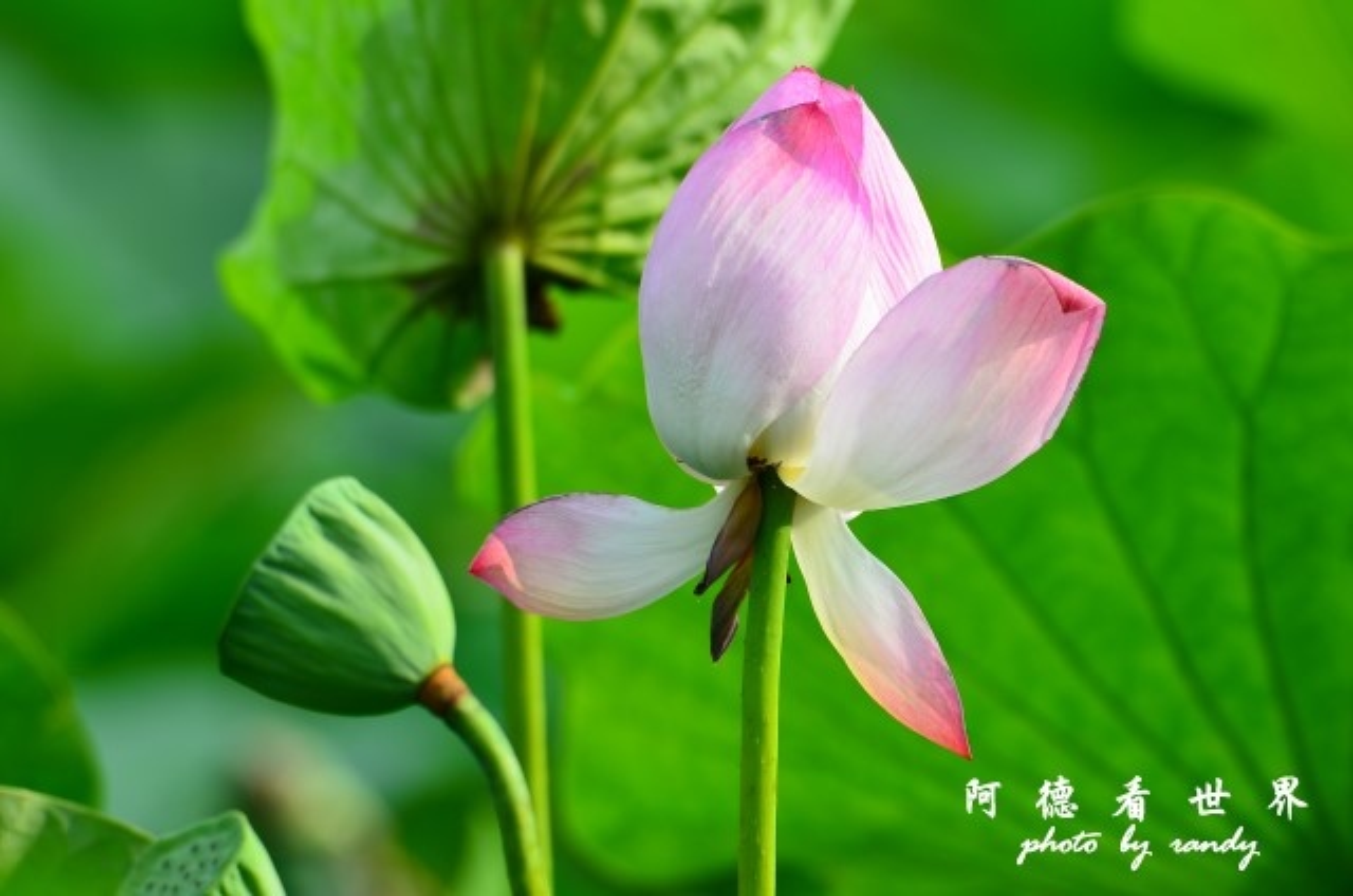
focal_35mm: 525
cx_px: 676
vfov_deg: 2.6
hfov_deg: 3.9
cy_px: 448
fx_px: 19692
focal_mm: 350
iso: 100
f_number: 6.3
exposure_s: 1/320
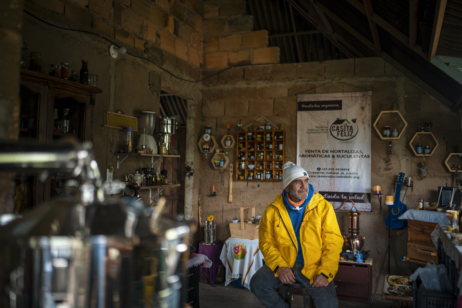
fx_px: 449
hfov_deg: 54.4
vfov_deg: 37.9
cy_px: 154
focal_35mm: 35
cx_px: 231
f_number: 1.4
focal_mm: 35
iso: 160
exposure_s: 1/200
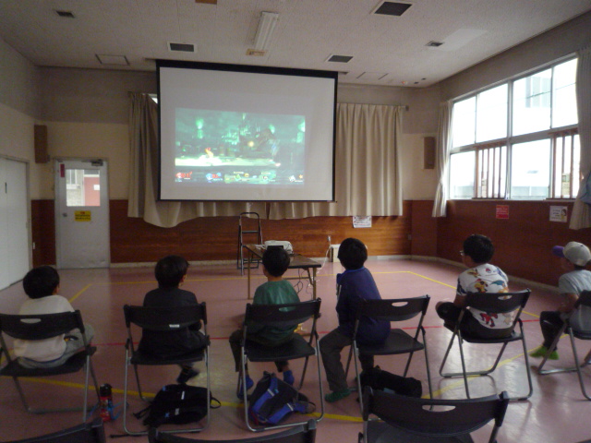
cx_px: 296
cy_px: 222
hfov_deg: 69.4
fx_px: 427
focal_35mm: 25
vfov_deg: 54.9
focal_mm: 4.4
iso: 400
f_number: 2.8
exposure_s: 1/10
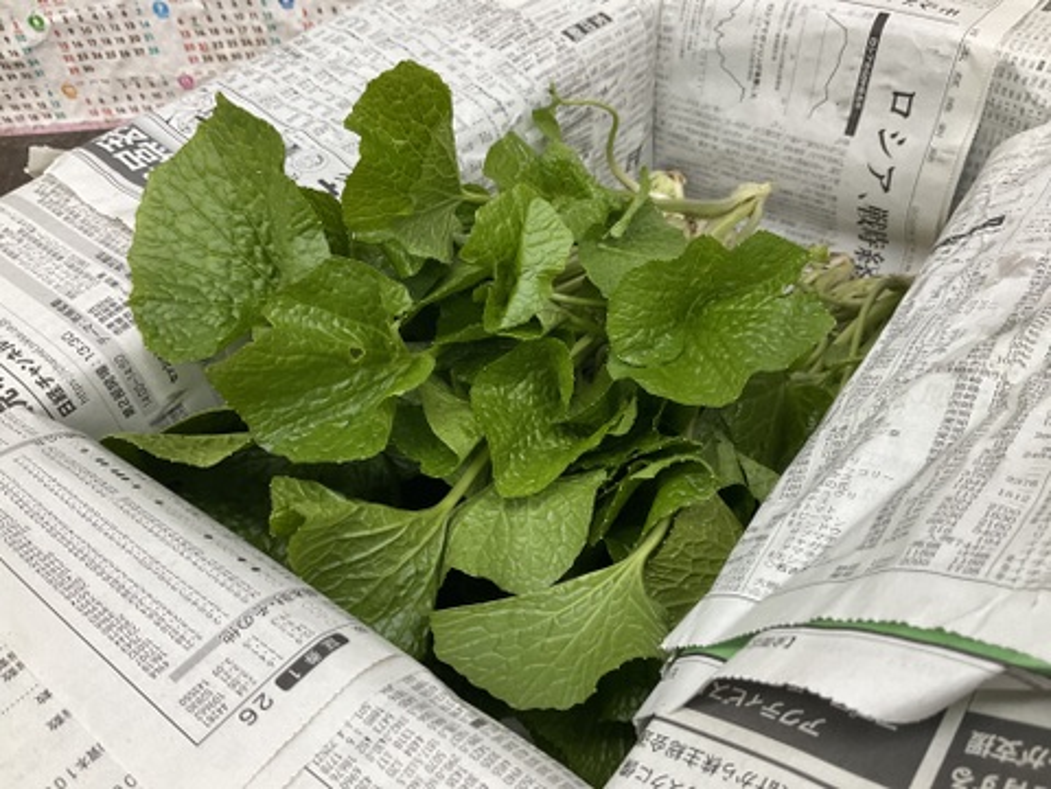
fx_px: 880
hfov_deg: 61.7
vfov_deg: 48.2
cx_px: 526
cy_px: 394
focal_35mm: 29
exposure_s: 1/60
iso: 80
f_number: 1.8
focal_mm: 3
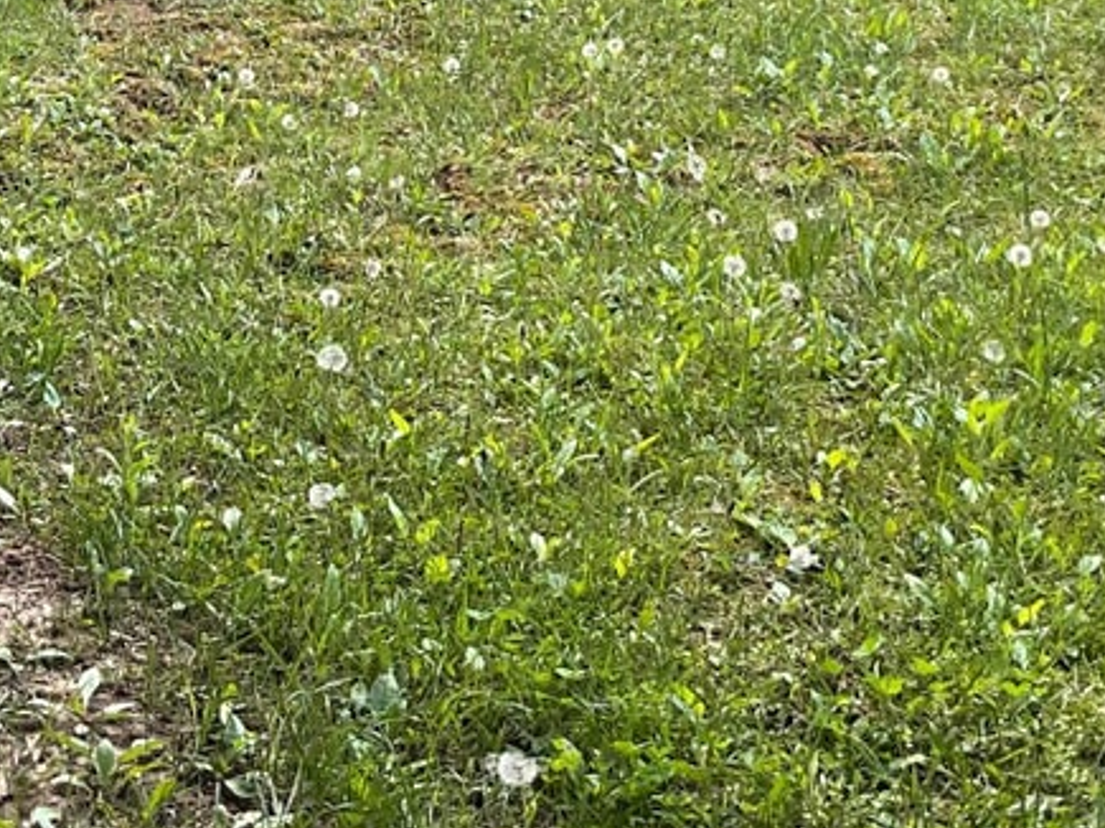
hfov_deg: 21.4
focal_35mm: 91
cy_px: -351
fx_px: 2904
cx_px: 344
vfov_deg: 15.2
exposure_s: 1/122
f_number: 1.8
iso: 16
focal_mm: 3
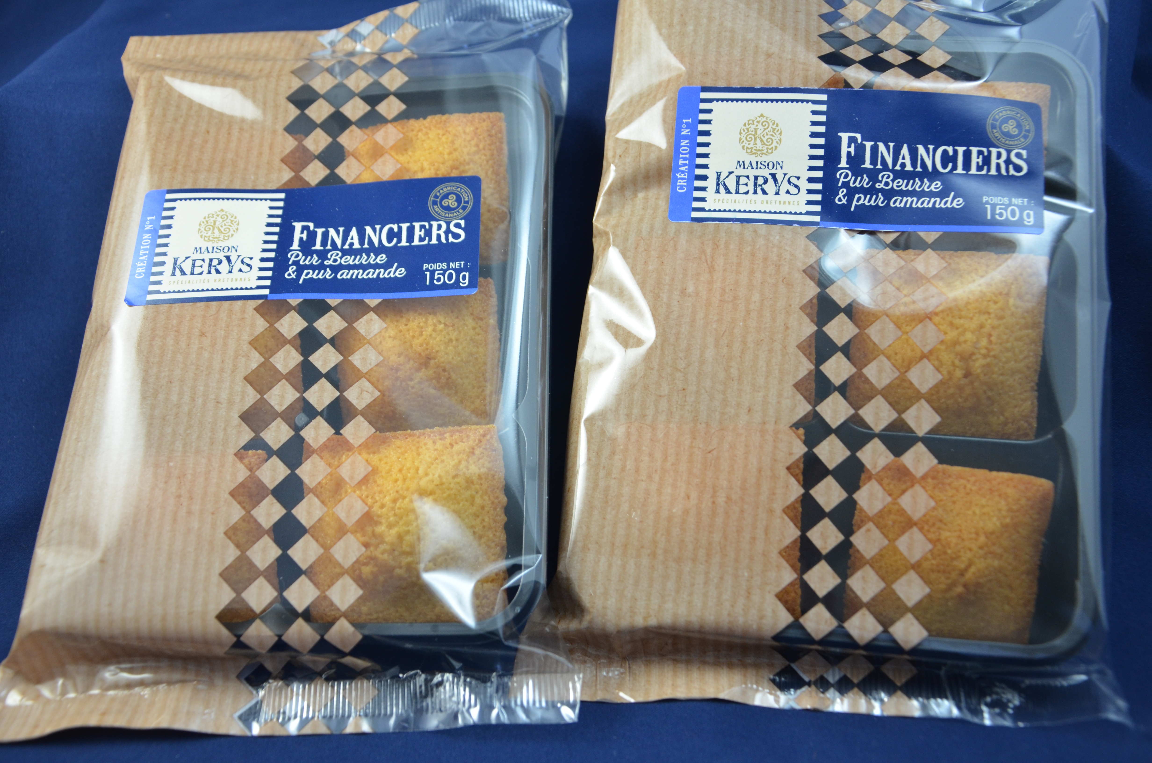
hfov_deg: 49.6
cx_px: 576
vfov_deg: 34.1
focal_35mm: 39
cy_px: 382
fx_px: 1245
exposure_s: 1/60
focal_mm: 26
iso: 450
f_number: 4
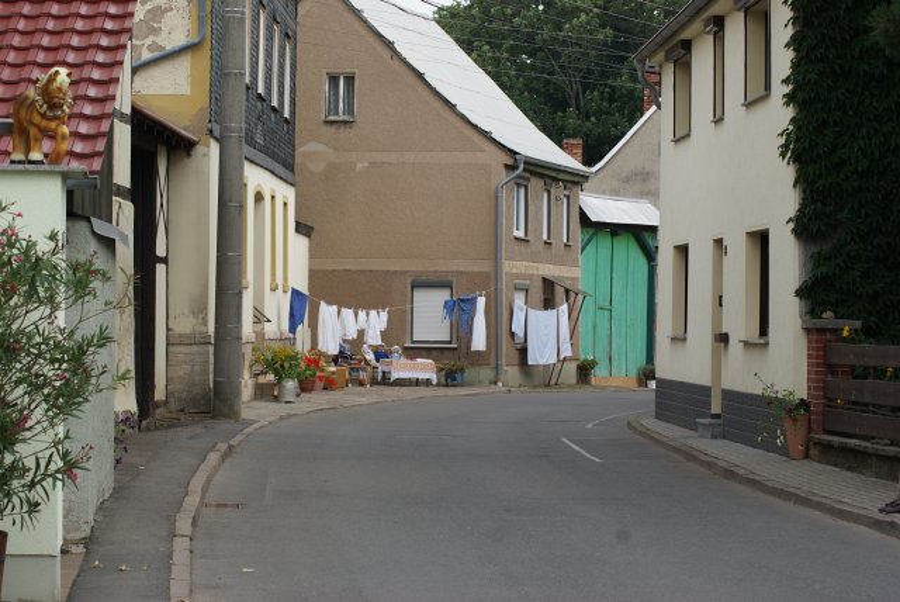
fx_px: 2627
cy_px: 301
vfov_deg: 13.1
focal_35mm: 105
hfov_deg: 19.4
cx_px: 450
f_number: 8
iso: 100
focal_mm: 70
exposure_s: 1/160
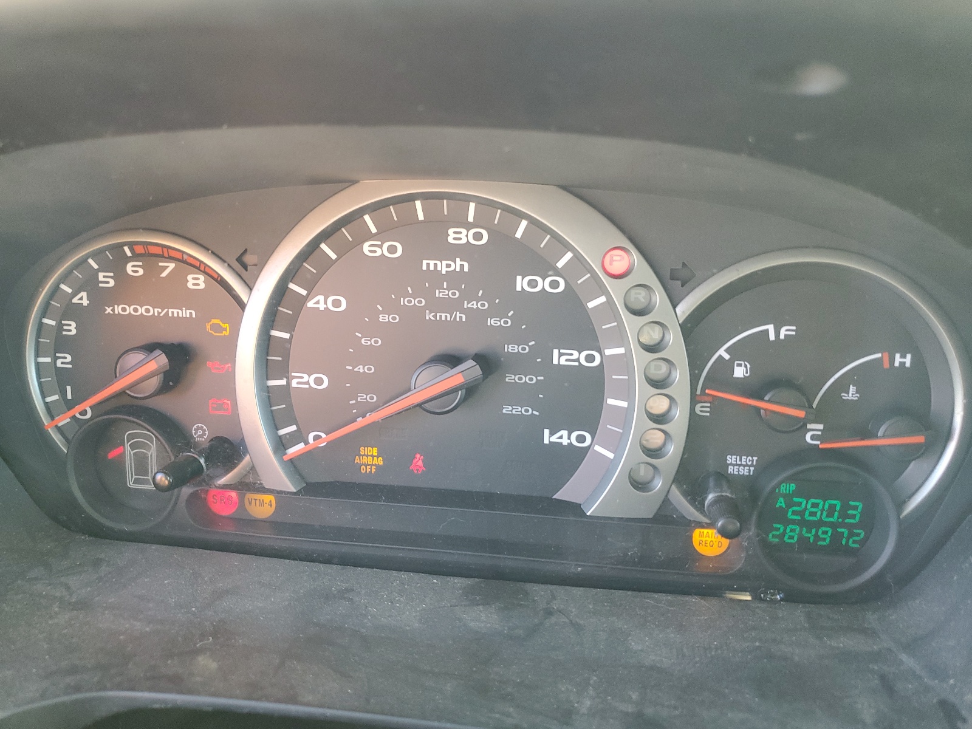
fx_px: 730
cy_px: 364
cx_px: 486
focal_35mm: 26
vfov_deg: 53.1
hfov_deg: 67.3
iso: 98
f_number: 1.5
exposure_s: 1/60.2
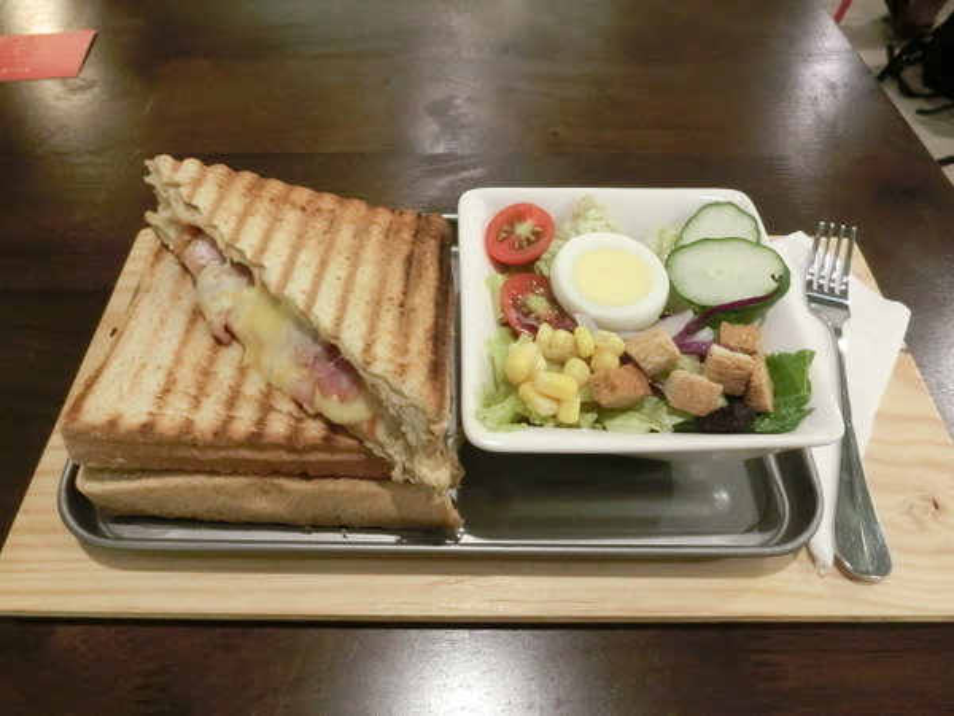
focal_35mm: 24
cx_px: 477
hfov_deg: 71.6
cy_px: 358
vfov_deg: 56.8
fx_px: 661
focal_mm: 4.24
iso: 1600
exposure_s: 1/30
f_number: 3
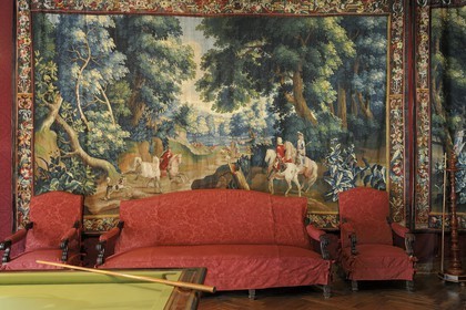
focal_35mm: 35
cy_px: 155
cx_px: 233
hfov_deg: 54.4
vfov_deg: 37.9
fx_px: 453
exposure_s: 10
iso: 200
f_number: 10
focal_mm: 35
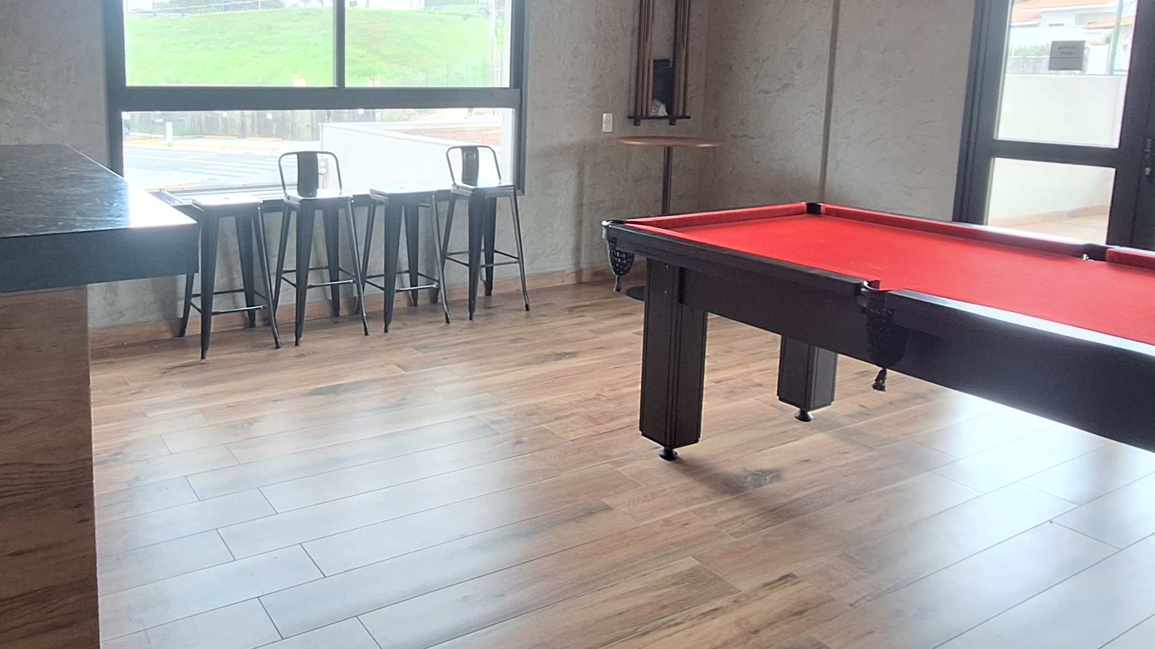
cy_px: 208
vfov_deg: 42.2
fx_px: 827
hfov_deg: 68.5
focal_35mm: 27
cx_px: 418
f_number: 2.2
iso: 80
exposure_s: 1/40
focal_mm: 1.74
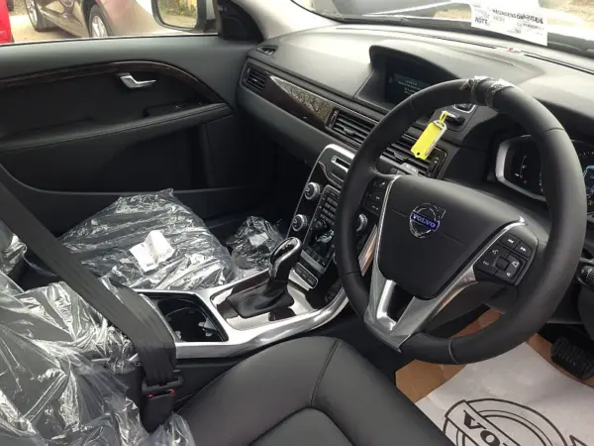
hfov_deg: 55.4
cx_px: 297
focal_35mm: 33
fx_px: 566
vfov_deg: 42.9
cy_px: 223
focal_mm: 4.12
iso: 50
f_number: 2.4
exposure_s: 1/120
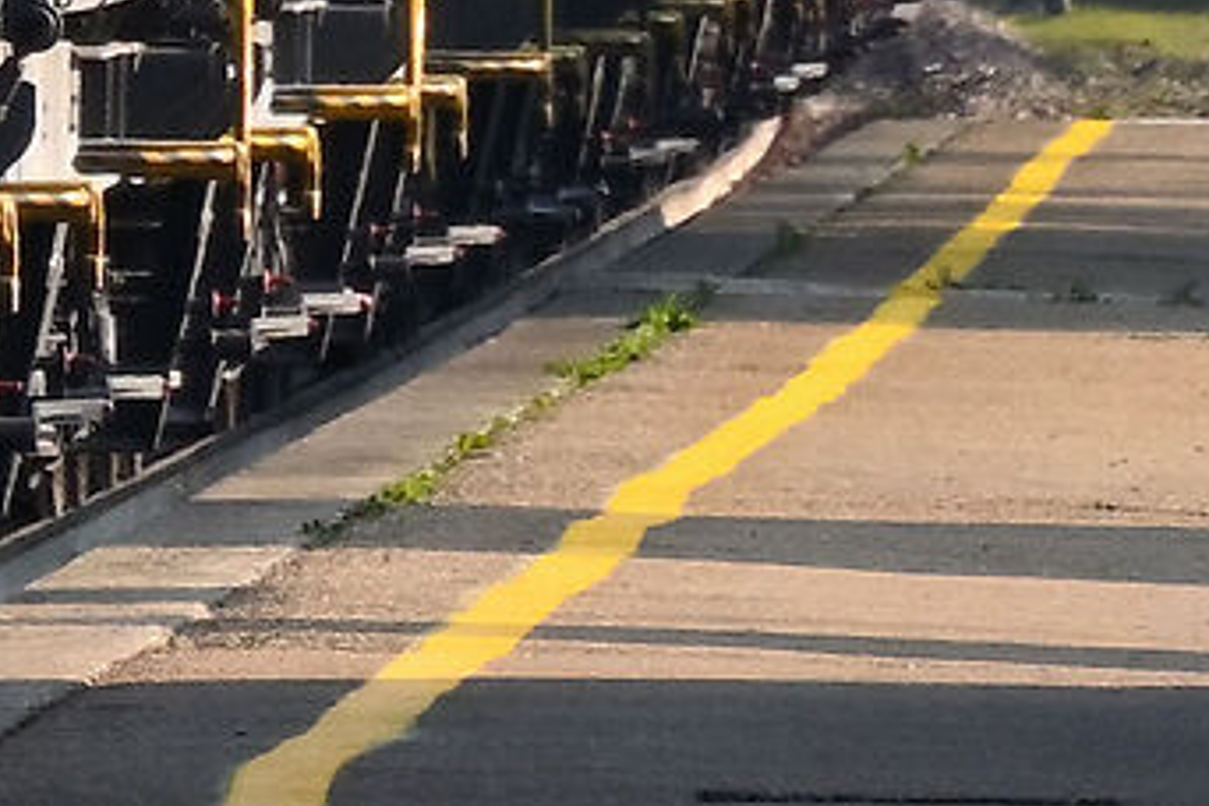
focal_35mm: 1475
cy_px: -753
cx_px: -2379
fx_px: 49532
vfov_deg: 0.9
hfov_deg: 1.4
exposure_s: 1/1000
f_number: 6.3
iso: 450
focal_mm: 140
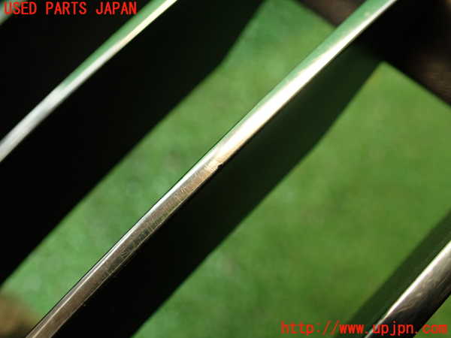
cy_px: 169
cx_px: 226
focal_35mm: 32
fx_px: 417
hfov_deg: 56.8
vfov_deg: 44.2
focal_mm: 5.79
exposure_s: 1/30
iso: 250
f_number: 2.4
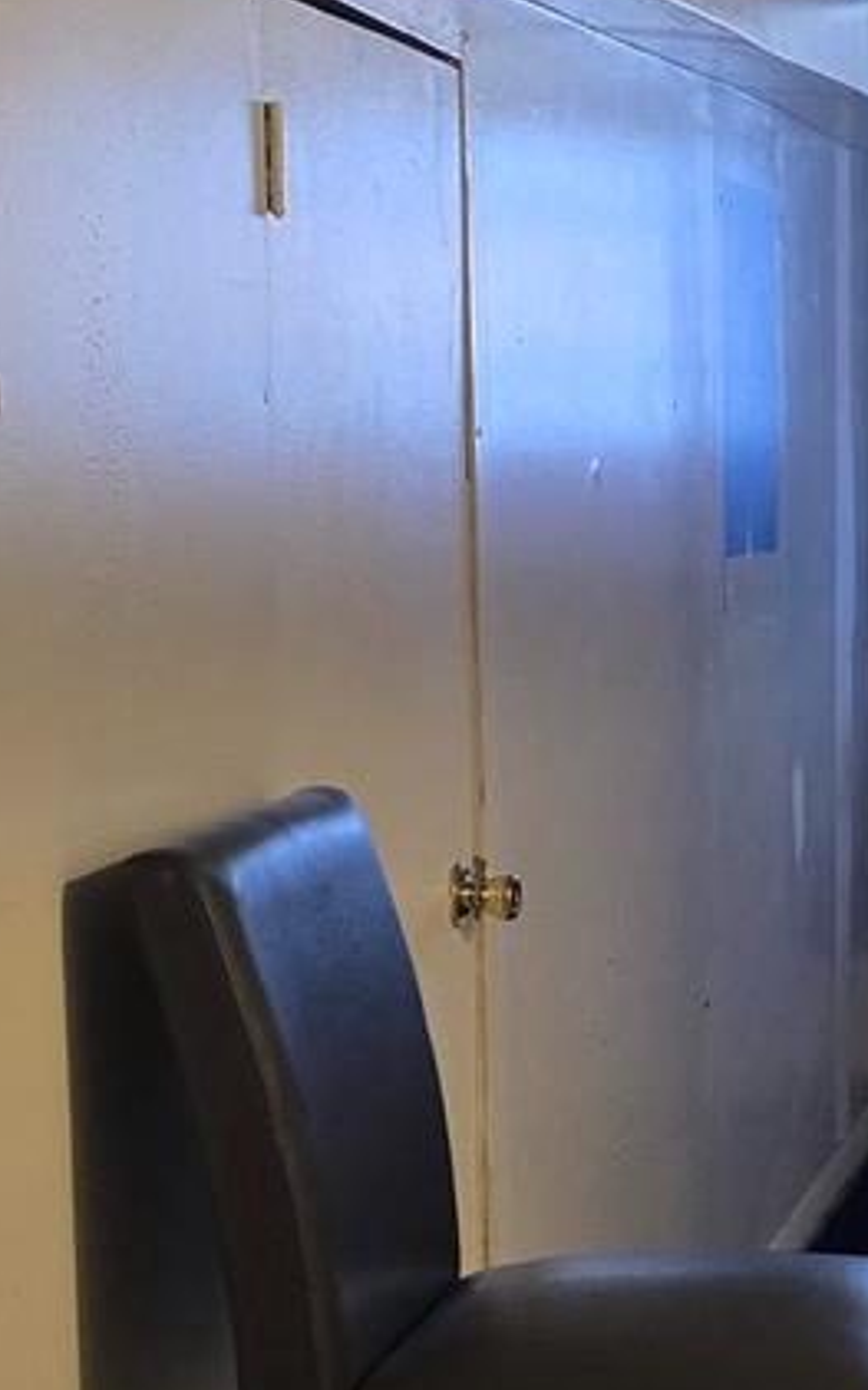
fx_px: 3370
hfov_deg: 13.4
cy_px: 849
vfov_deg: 23.3
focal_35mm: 89
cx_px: 1479
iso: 400
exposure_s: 1/120
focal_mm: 6.3
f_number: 1.7
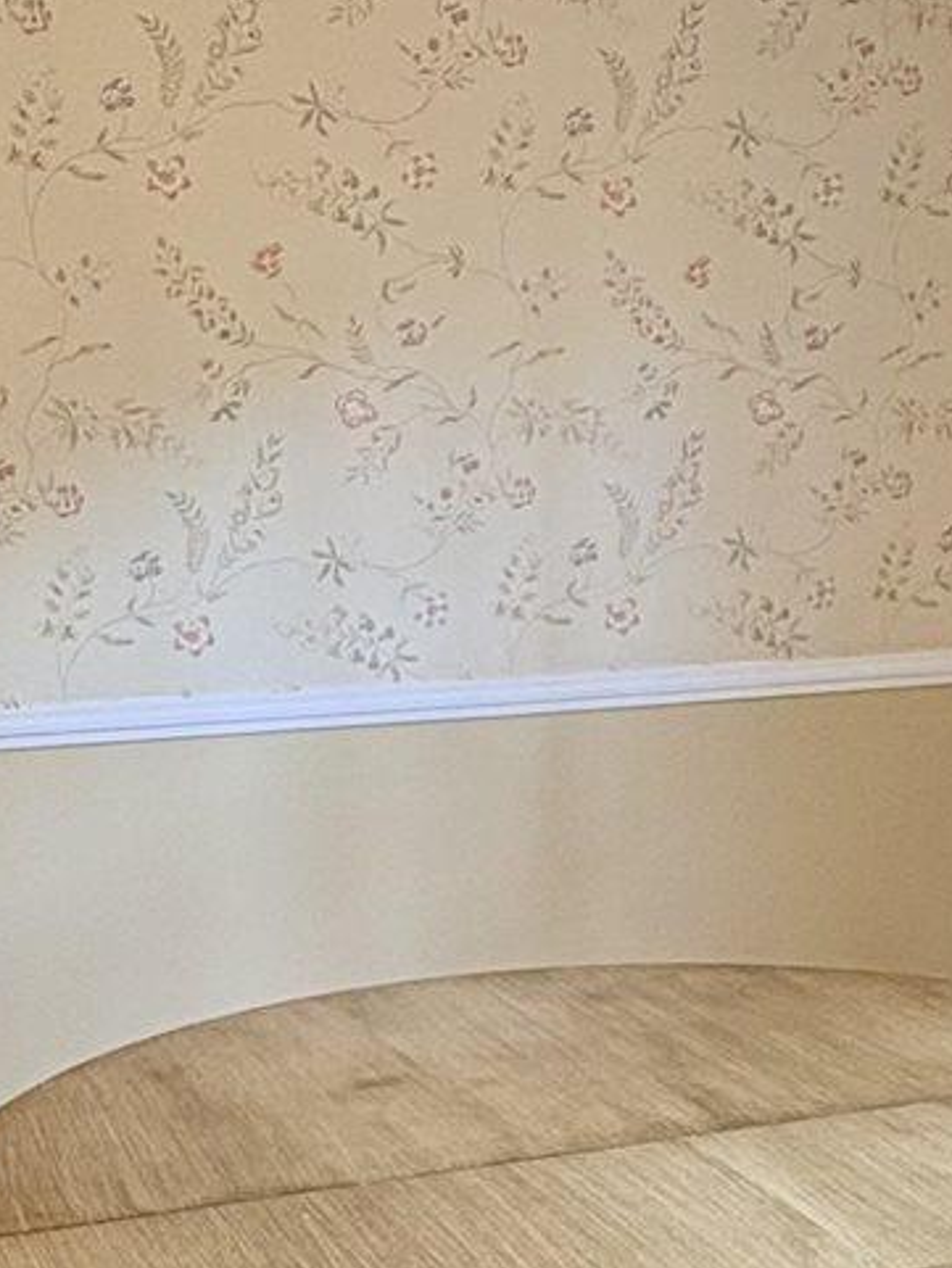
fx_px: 2456
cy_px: 1039
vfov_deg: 28.3
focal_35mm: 67
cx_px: 815
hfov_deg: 21.6
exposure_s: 1/60
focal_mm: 2.22
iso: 125
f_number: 2.2
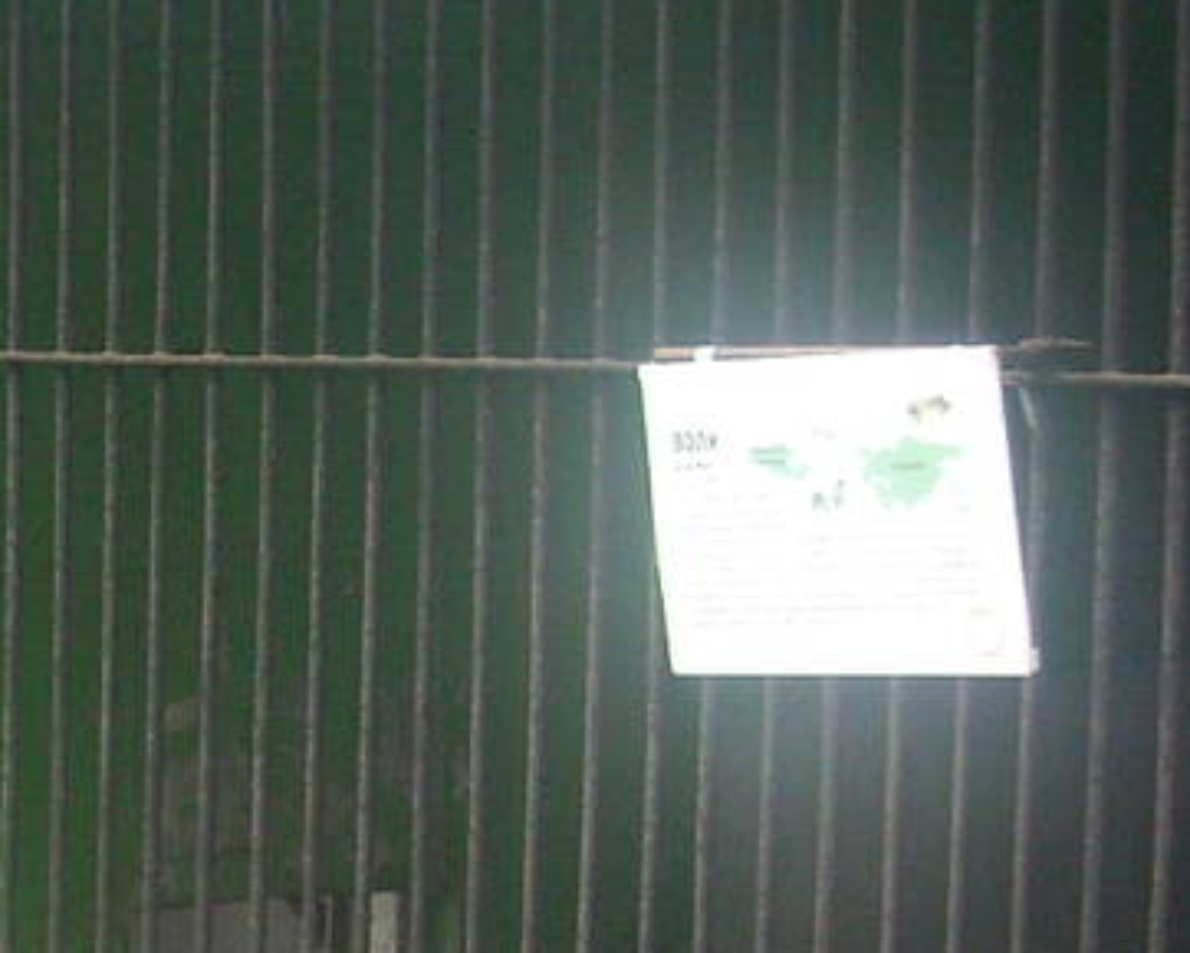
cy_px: 730
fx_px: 5321
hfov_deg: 11.7
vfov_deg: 10.2
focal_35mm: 151
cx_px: -1029
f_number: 2.8
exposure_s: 1/60
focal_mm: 5.7
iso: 118
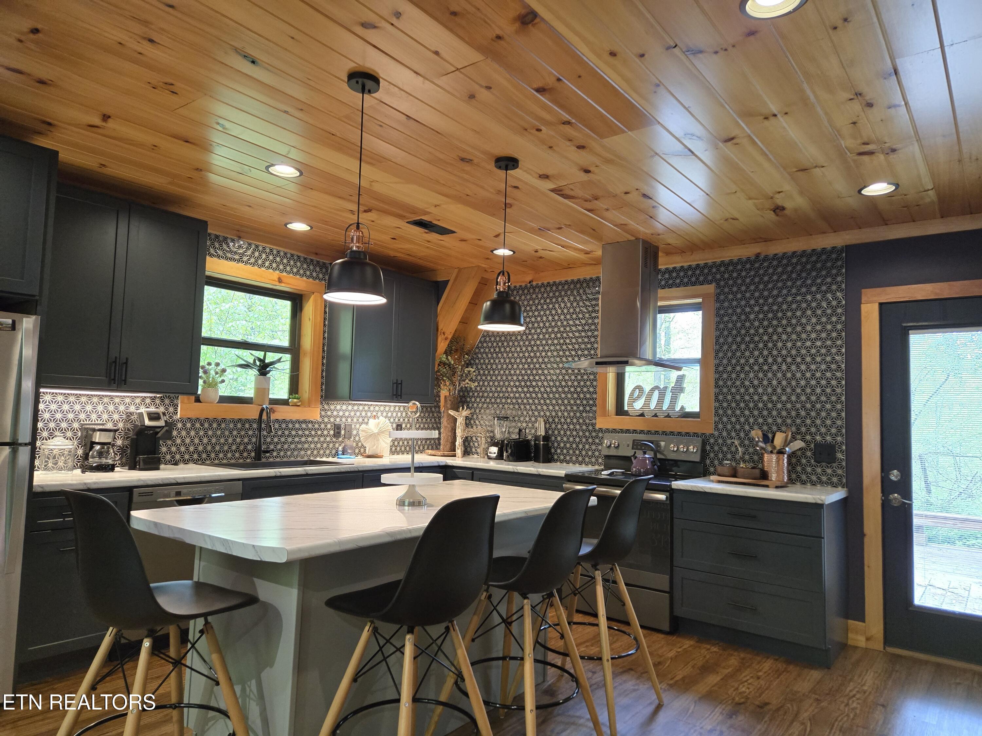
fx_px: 652
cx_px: 491
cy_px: 368
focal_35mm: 23
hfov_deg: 73.9
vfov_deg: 58.9
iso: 500
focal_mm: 5.4
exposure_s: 1/120
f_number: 1.8
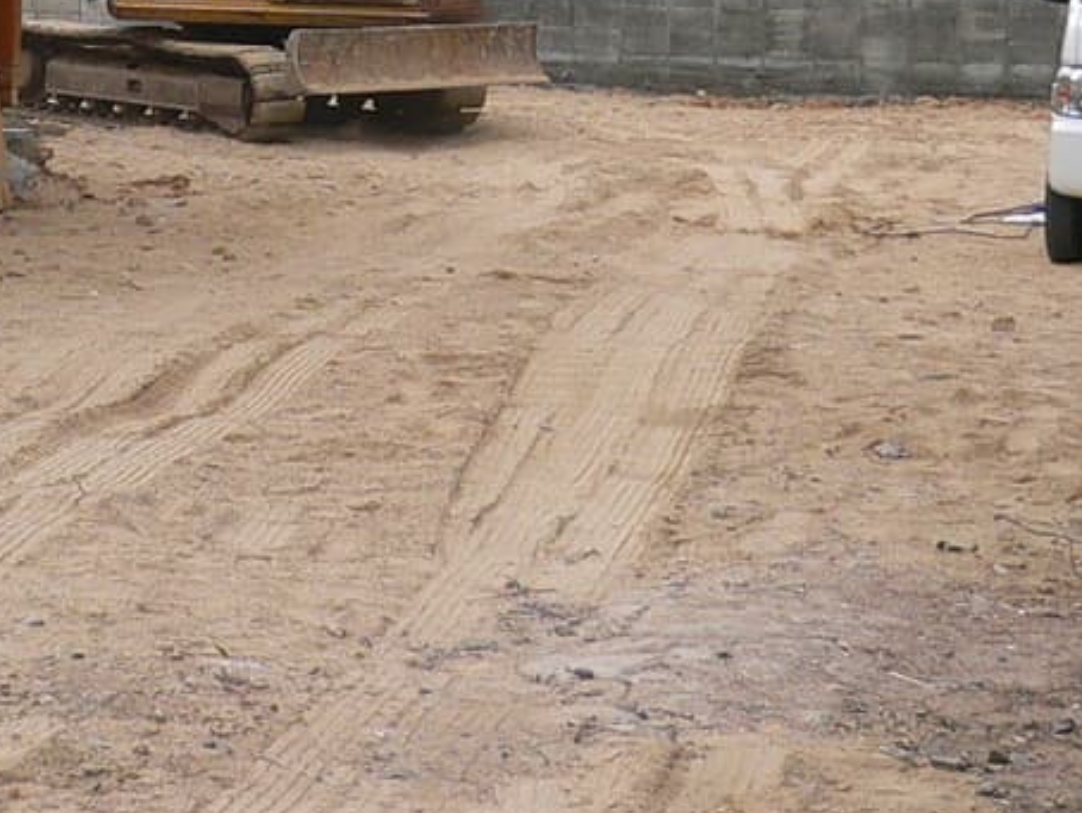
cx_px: 574
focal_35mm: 111
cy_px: -79
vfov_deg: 13.1
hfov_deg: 17.7
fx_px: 3471
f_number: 2.8
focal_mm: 5.8
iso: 80
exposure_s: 1/320
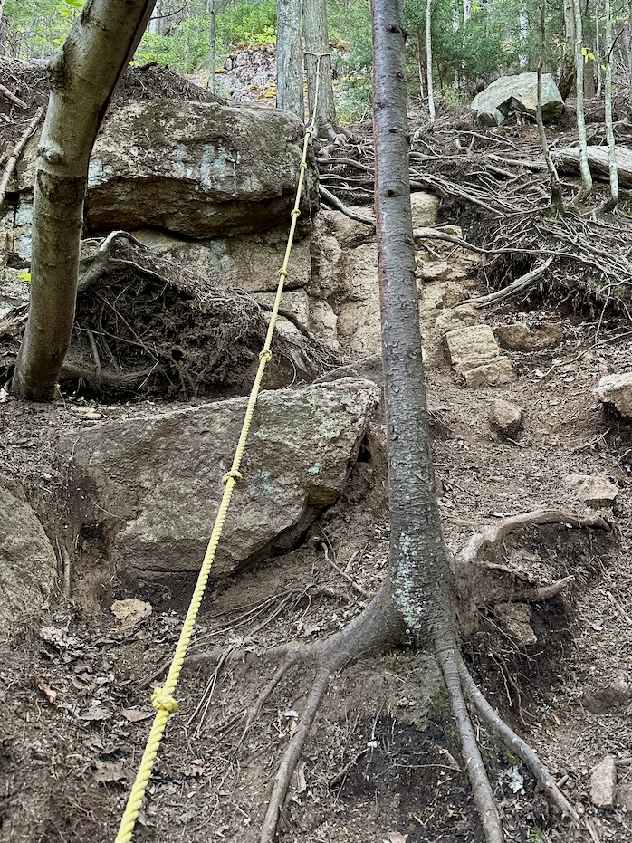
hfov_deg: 42.7
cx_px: 386
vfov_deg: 55.1
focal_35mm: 33
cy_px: 354
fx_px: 804
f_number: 1.78
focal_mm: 6.86
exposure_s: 1/121
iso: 200
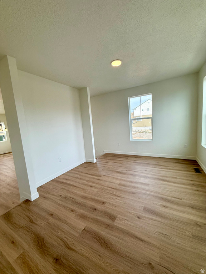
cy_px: 137
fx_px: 111
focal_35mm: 14
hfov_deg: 85.7
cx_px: 103
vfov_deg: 102.1
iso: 64
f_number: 2.2
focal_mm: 2.22
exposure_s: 1/201
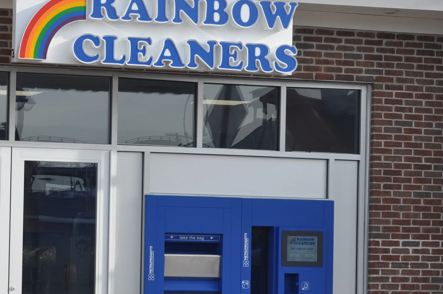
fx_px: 1745
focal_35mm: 142
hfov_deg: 14.3
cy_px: 195
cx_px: 57
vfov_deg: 9.6
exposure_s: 1/250
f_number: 8
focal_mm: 50
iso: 200
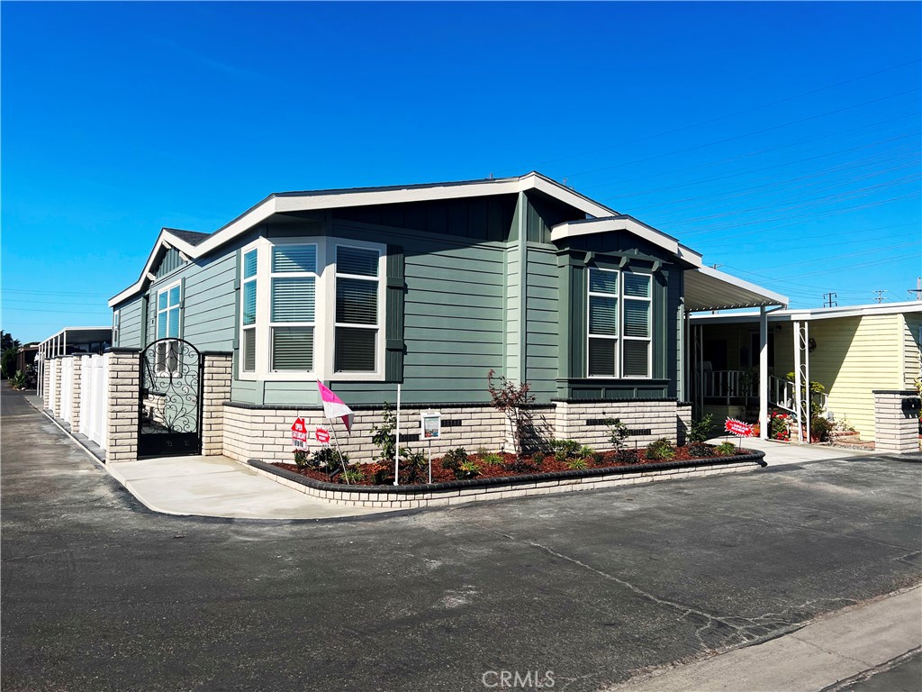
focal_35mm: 26
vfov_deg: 53.1
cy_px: 346
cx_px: 461
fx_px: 693
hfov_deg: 67.3
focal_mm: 5.7
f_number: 1.5
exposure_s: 1/6579
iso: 50
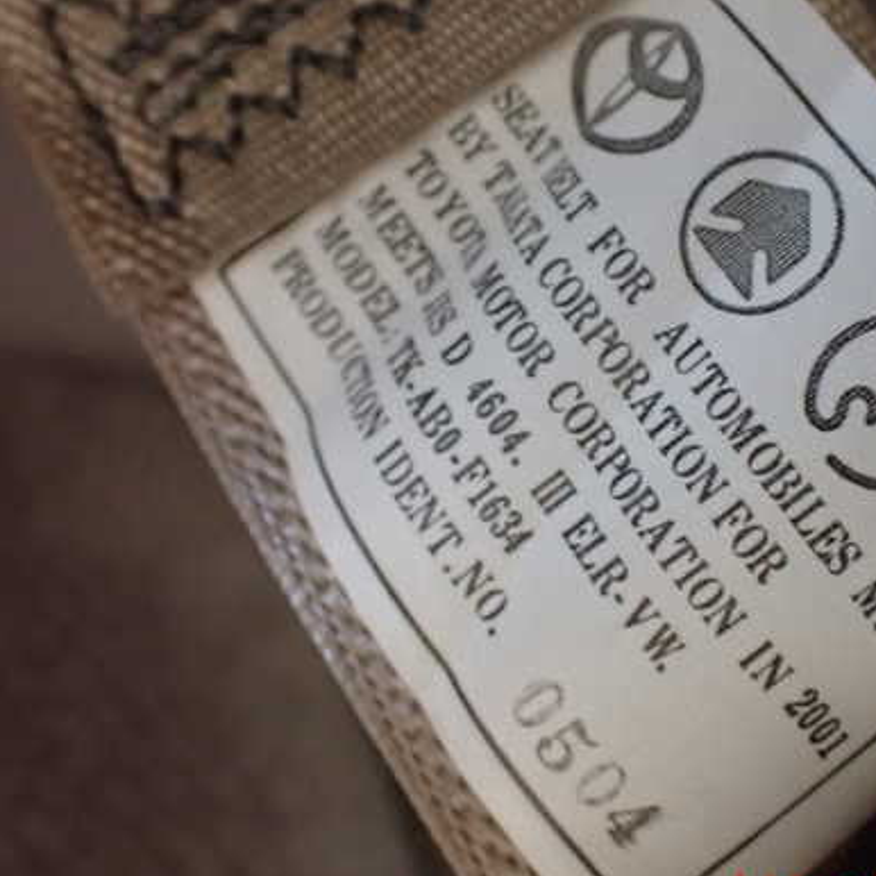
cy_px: 415
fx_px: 1260
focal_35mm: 44
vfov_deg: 38.3
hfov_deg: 38.0
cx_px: 567
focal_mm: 5.79
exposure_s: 1/30
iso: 1250
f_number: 2.4
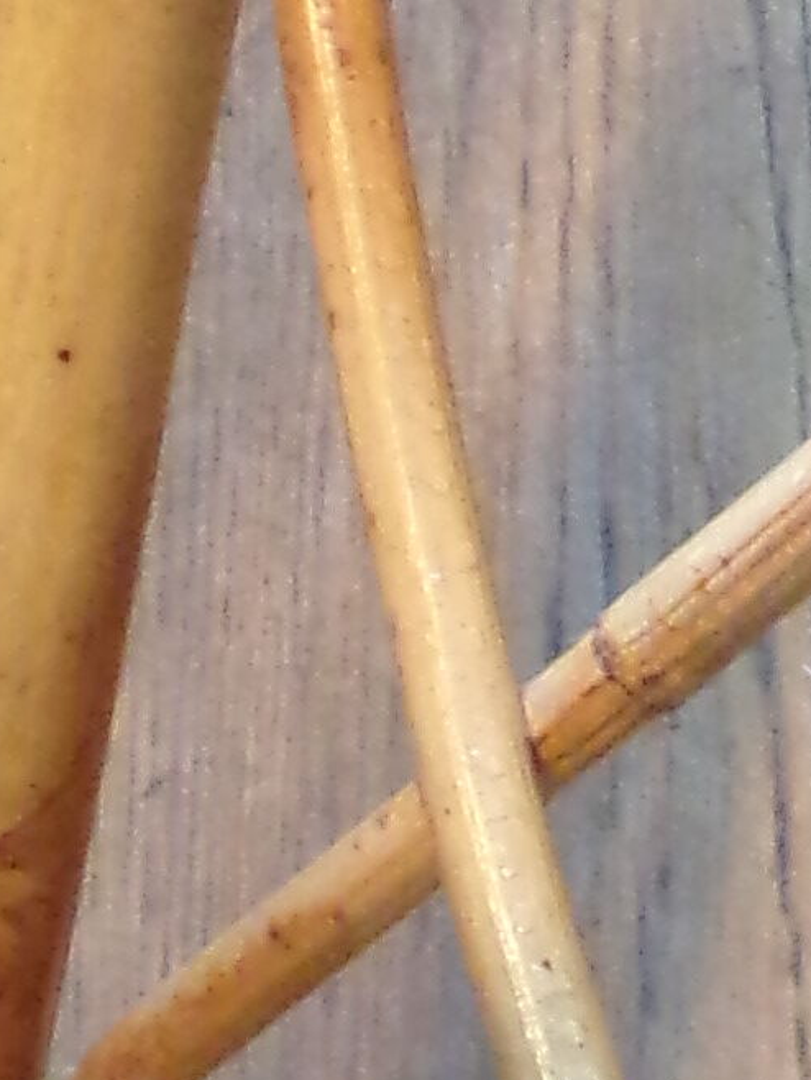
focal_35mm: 224
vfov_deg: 8.8
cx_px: 1847
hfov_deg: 6.4
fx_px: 6993
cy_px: 762
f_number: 3.2
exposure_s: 1/17
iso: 507
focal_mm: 5.8
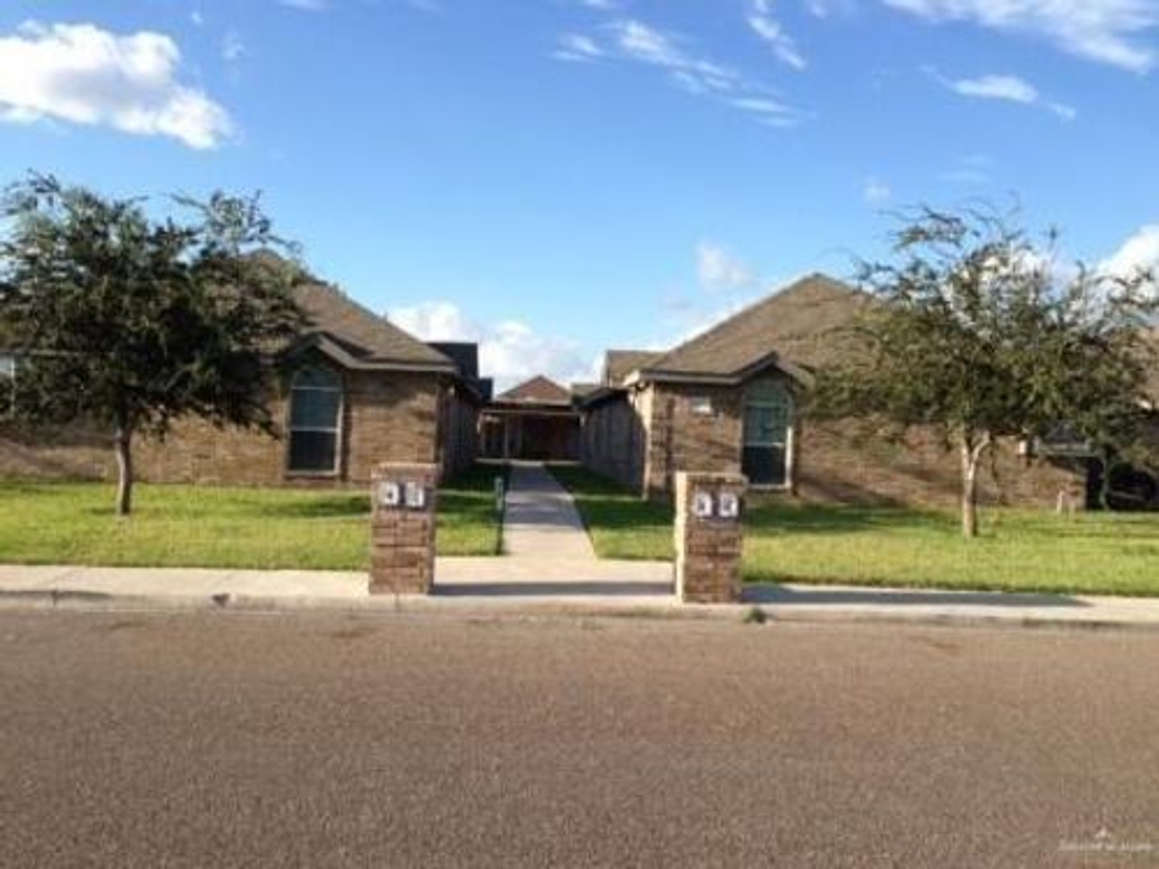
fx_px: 1105
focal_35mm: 33
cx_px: 580
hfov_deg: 55.4
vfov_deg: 42.9
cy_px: 434
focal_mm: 4.13
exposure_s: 1/861
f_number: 2.4
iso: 50
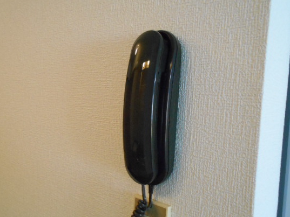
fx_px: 260
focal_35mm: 31
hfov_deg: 58.3
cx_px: 144
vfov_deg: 45.5
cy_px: 112
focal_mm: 4.6
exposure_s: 1/100
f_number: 3.2
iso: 800
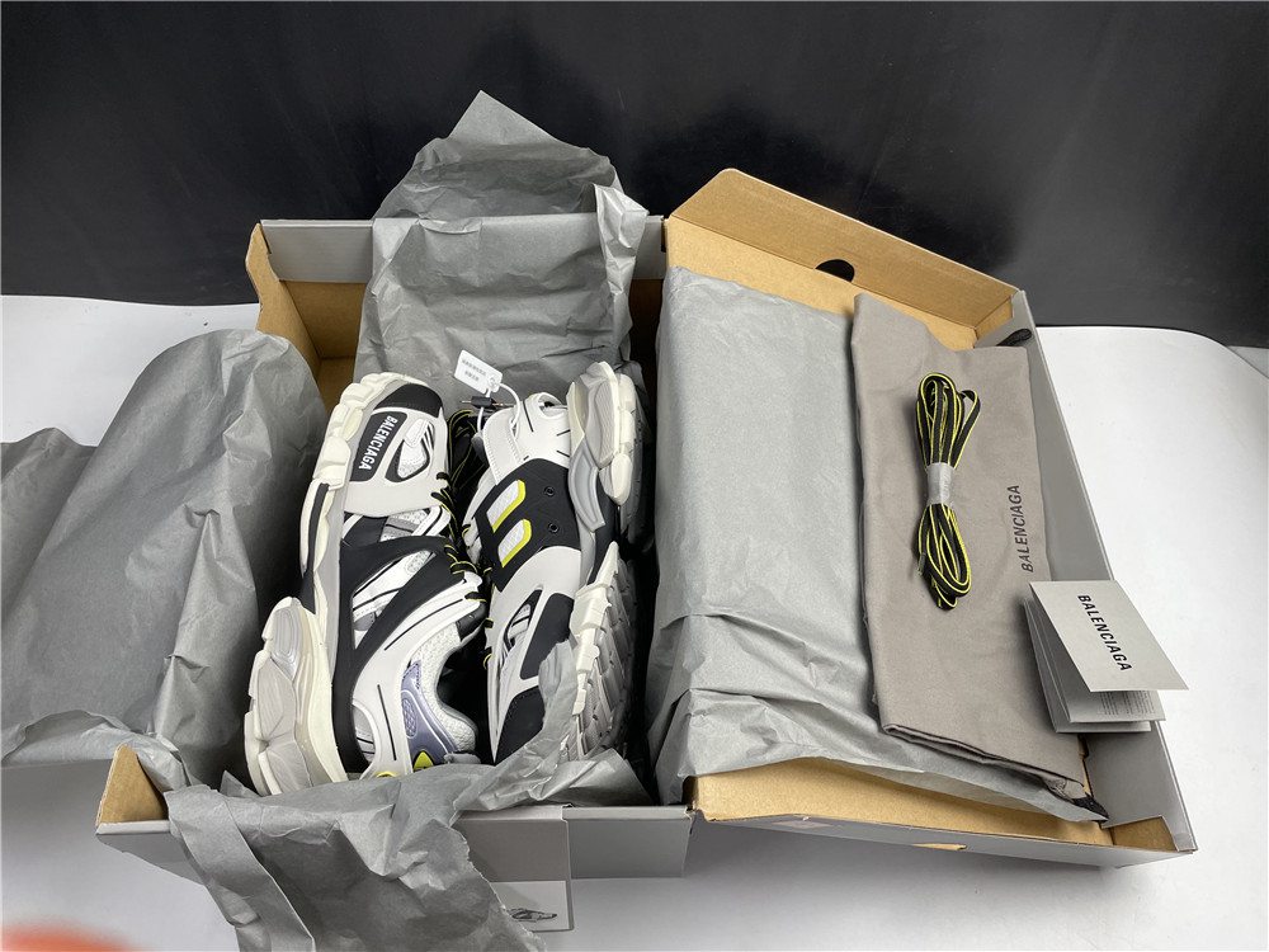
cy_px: 476
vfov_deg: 53.1
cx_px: 634
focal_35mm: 26
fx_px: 953
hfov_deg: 67.3
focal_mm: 4.2
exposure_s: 1/121
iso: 80
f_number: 1.6
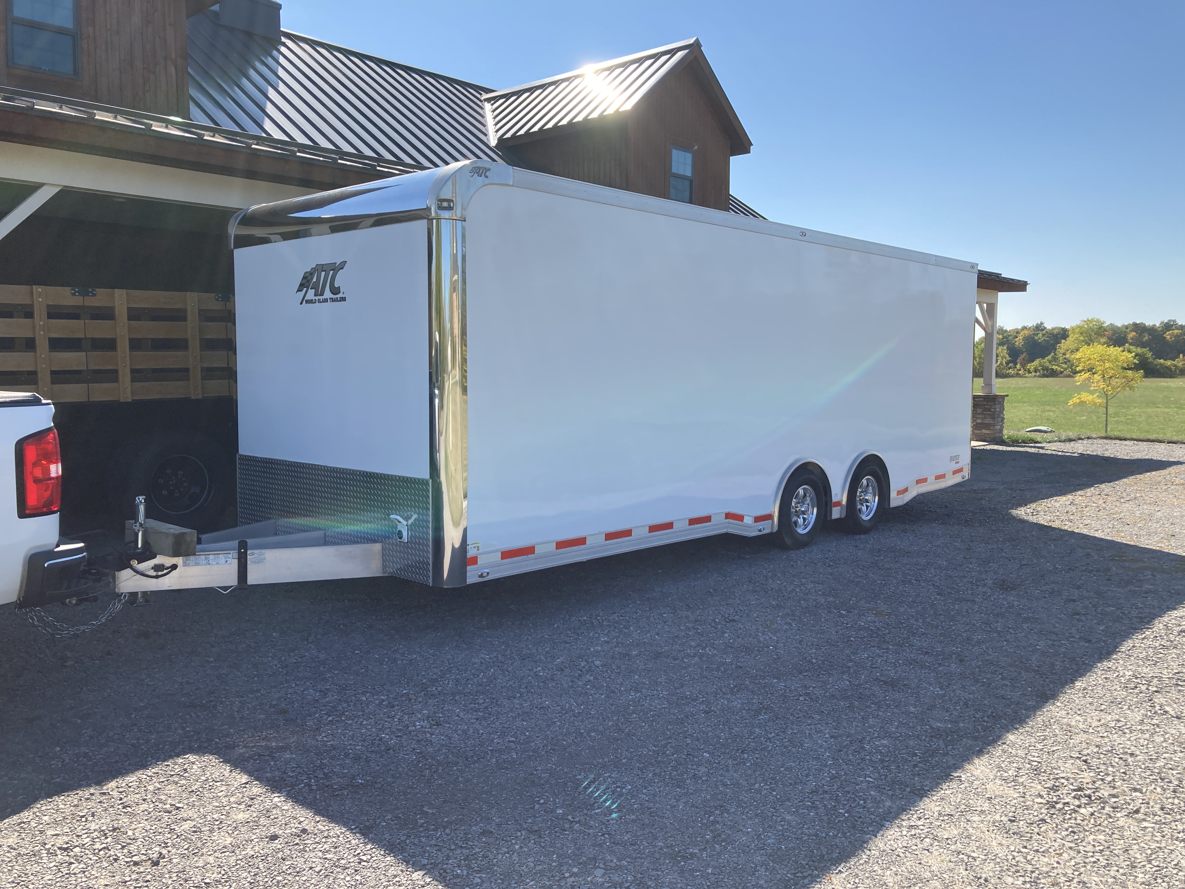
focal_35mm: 28
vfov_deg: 49.7
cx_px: 592
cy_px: 444
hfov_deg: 63.4
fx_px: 959
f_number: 1.8
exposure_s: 1/1312
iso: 20
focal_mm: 3.99
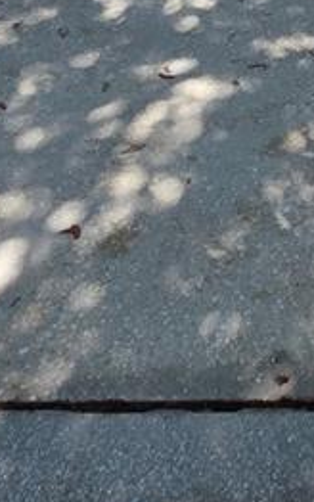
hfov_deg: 18.7
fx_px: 862
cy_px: -383
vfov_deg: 21.8
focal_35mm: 63
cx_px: 440
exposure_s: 1/932
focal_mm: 2.2
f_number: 1.9
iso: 40
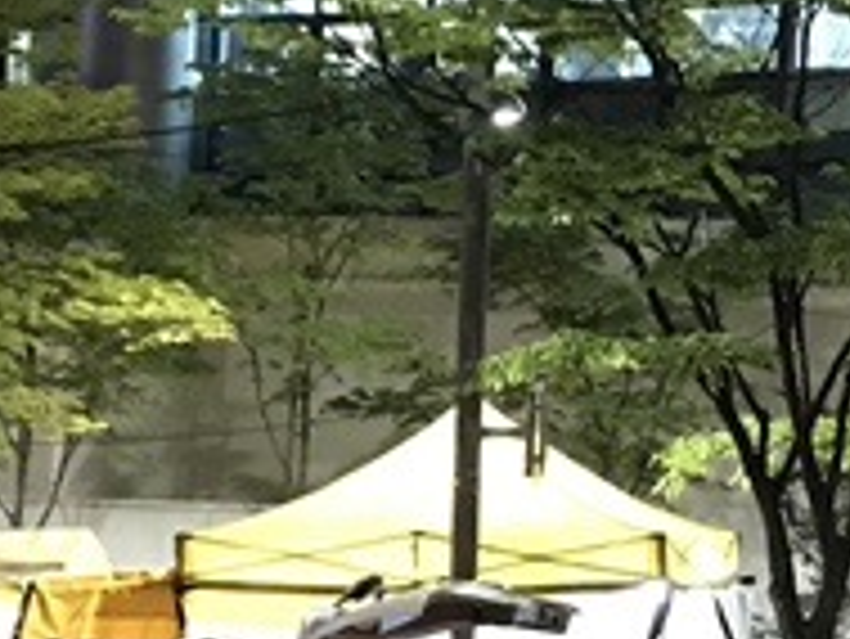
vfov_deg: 10.4
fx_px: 3489
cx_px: 306
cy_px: 657
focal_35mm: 142
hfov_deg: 13.9
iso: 100
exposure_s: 1/6
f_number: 1.8
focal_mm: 3.99
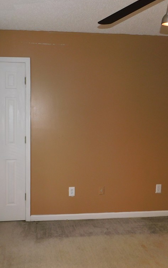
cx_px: 51
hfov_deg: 37.7
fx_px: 242
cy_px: 133
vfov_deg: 58.1
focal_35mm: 33
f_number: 3
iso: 200
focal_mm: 4
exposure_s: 1/30
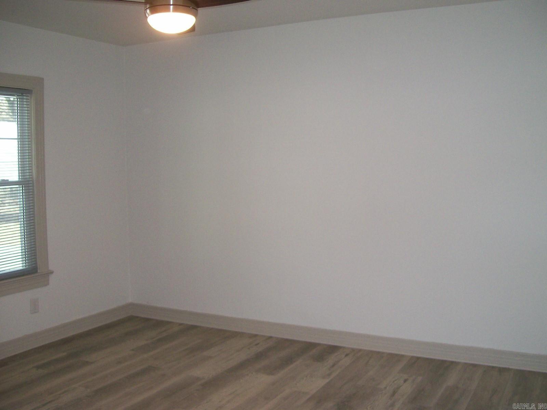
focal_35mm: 36
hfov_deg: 51.4
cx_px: 274
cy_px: 205
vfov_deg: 39.7
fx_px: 569
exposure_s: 1/64
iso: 140
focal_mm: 6
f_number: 2.7
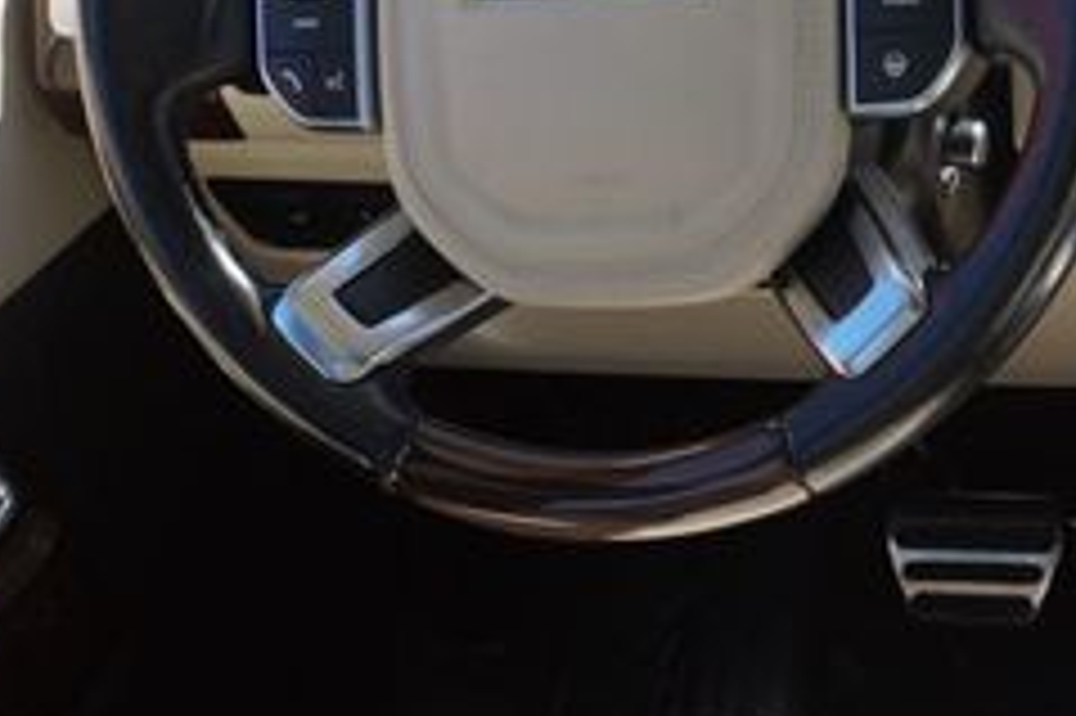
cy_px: 113
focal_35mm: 92
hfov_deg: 21.3
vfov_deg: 14.7
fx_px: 2758
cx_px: 1081
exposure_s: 1/160
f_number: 6.3
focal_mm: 23
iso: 125
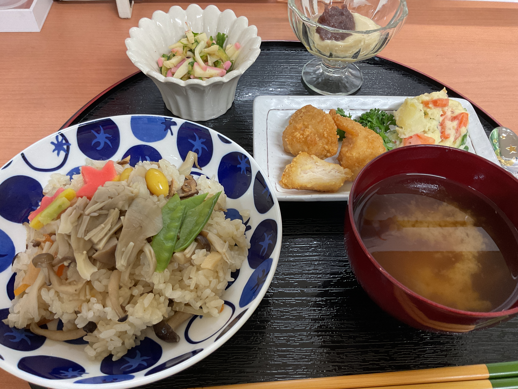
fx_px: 434
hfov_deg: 61.7
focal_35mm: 29
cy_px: 194
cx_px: 259
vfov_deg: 48.2
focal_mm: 3
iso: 125
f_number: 1.8
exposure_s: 1/60
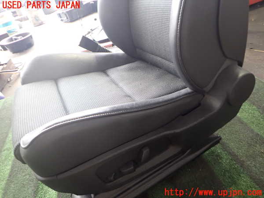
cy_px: 99
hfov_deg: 69.4
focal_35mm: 25
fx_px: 191
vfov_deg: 54.9
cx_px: 132
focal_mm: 4.5
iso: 250
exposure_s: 1/30
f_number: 2
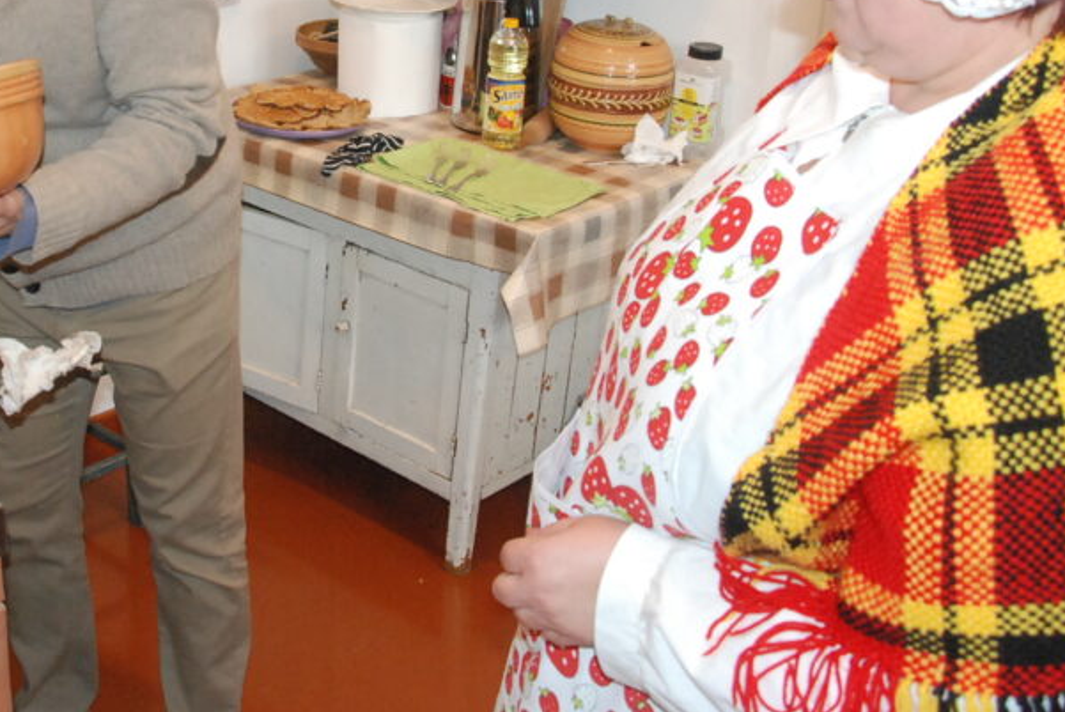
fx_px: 1362
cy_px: 171
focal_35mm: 46
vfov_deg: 28.8
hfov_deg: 41.5
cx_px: 271
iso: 1600
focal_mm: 18
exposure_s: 1/60
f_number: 5.6
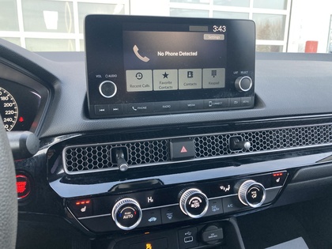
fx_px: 269
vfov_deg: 49.7
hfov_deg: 63.4
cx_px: 166
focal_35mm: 28
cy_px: 124
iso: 160
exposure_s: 1/50
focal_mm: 3.99
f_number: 1.8
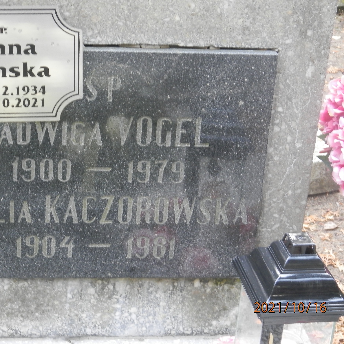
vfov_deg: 21.1
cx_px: 120
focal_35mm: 82
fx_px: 922
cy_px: 169
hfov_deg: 21.1
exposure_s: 1/15
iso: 200
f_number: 4
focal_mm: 12.2
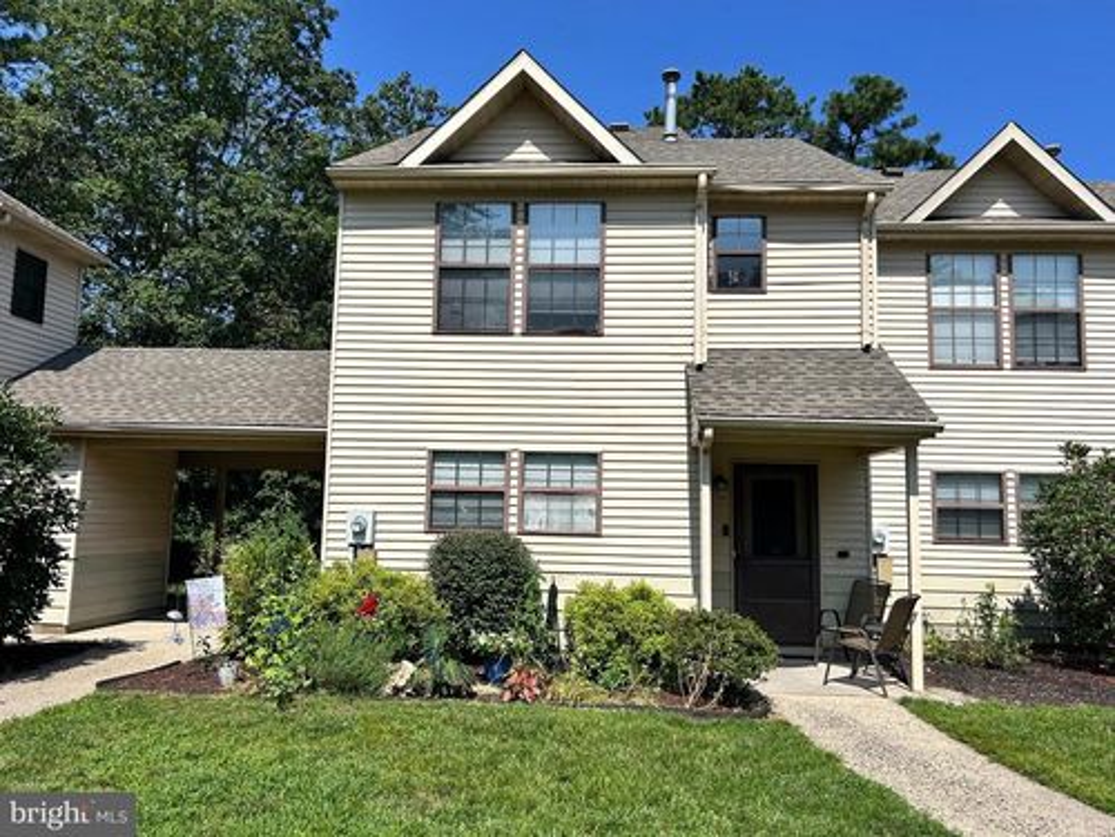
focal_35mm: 26
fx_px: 837
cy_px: 418
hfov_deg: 67.3
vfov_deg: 53.1
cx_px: 558
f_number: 1.5
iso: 50
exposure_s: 1/5882
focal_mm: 5.7
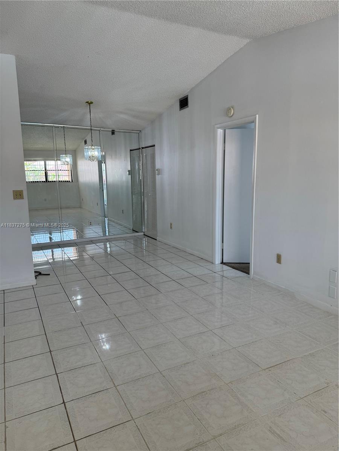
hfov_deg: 56.8
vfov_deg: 71.6
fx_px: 313
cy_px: 226
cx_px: 170
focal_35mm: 24
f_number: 1.78
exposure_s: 1/120
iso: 100
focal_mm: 6.76
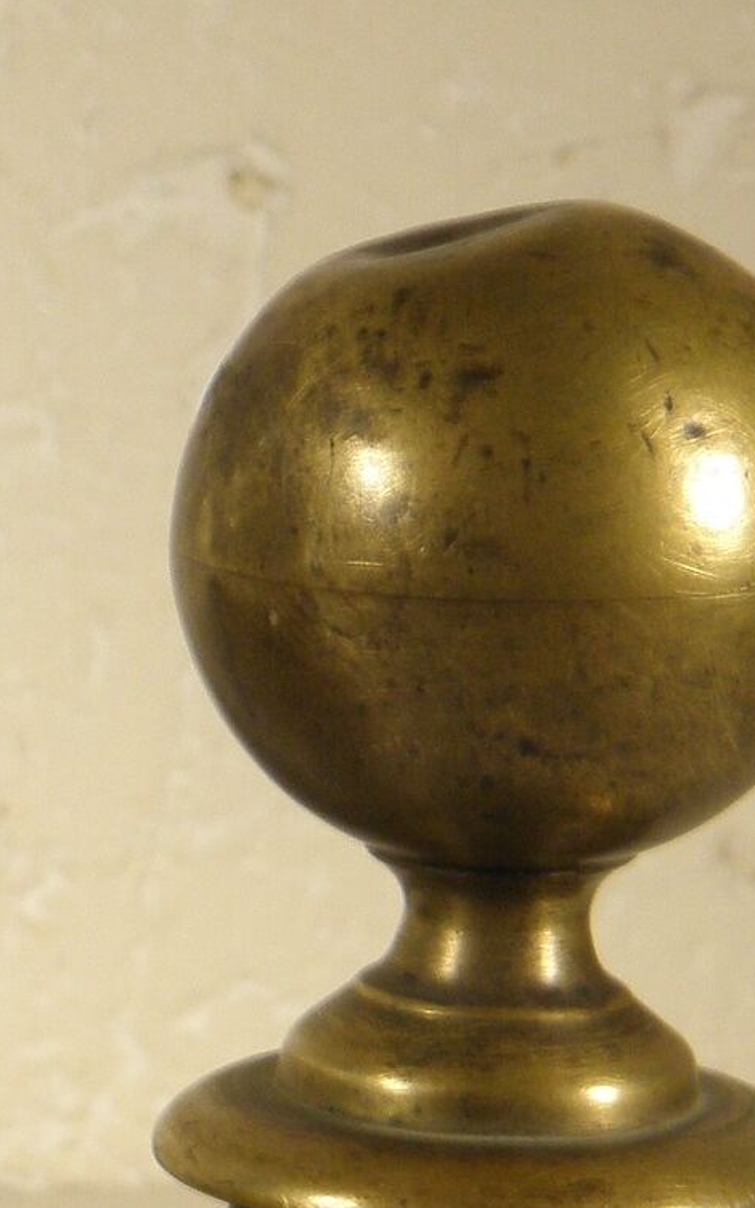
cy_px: 1351
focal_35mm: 213
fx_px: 7012
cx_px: -802
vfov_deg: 9.7
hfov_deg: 6.0
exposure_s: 1/50
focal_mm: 10.6
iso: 100
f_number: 4.1
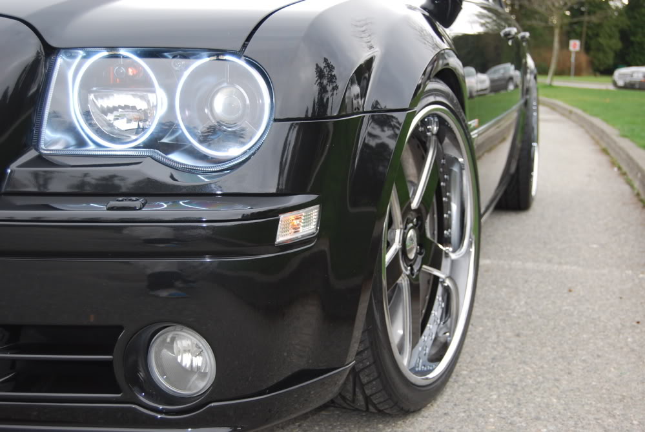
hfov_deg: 41.1
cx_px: 322
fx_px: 861
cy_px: 216
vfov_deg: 28.2
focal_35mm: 48
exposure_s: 1/80
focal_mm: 32
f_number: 4.5
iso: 200
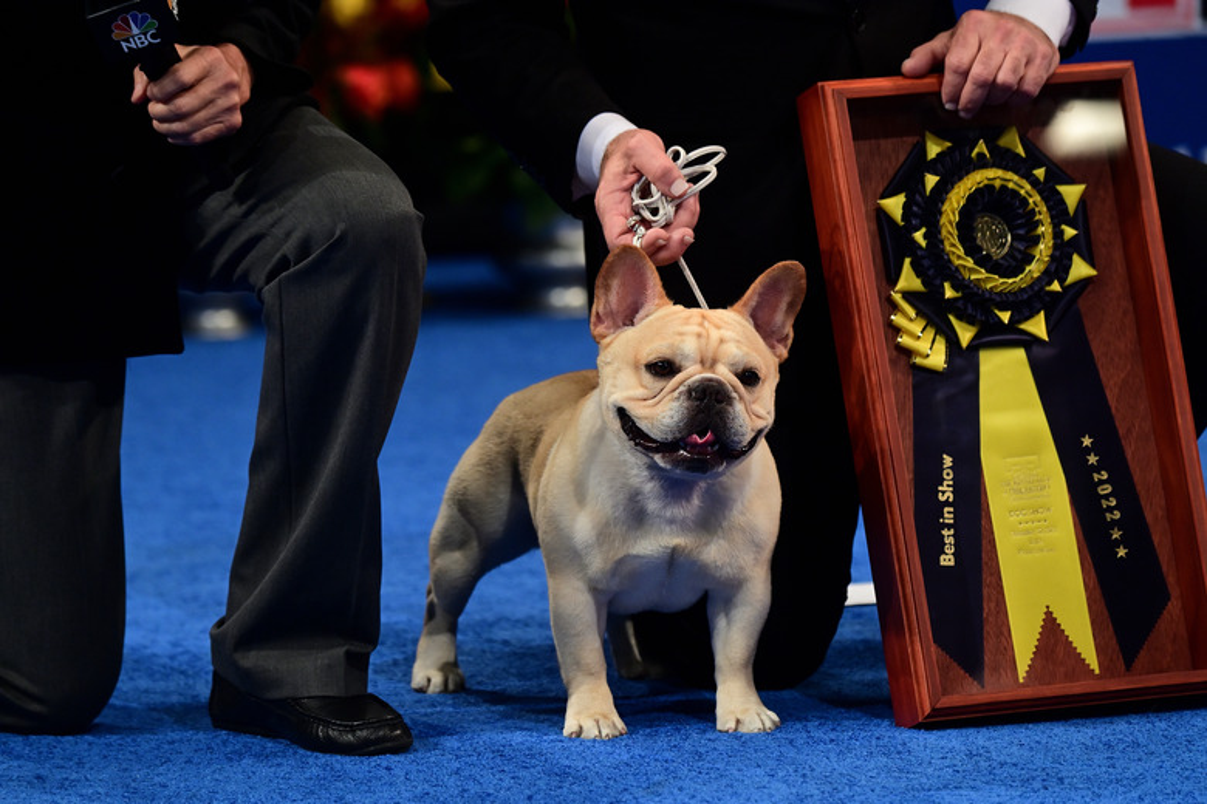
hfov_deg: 7.6
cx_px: 604
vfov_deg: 5.1
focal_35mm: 270
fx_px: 9052
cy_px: 402
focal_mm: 270
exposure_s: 1/200
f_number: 5.6
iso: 3200
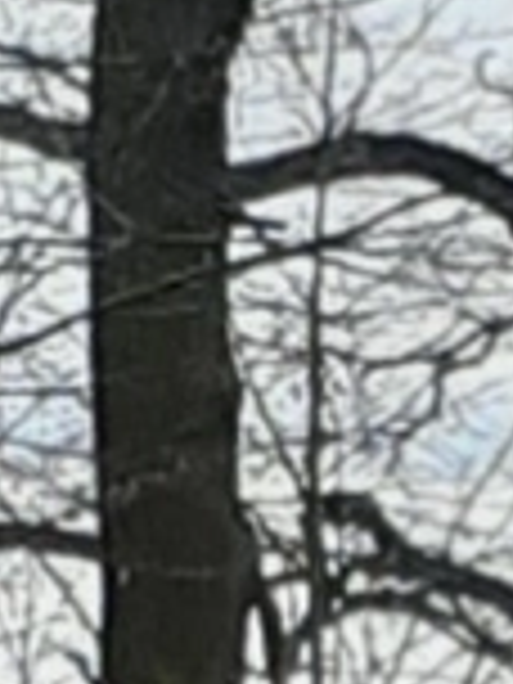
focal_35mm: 190
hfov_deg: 7.6
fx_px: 3754
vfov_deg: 10.0
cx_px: 814
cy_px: 1109
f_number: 1.9
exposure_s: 1/586
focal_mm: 3.6
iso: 40
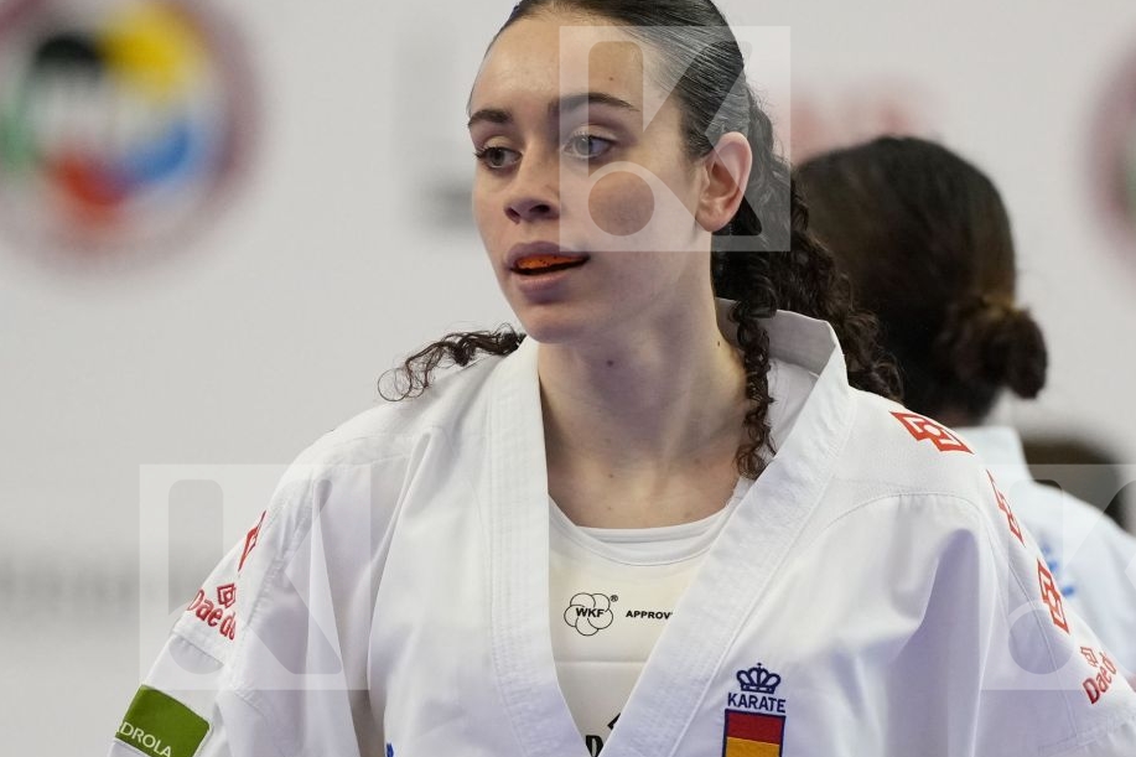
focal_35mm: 589
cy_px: 577
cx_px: 675
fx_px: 18582
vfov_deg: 2.3
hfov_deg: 3.5
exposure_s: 1/1000
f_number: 2.8
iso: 2500
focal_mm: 200
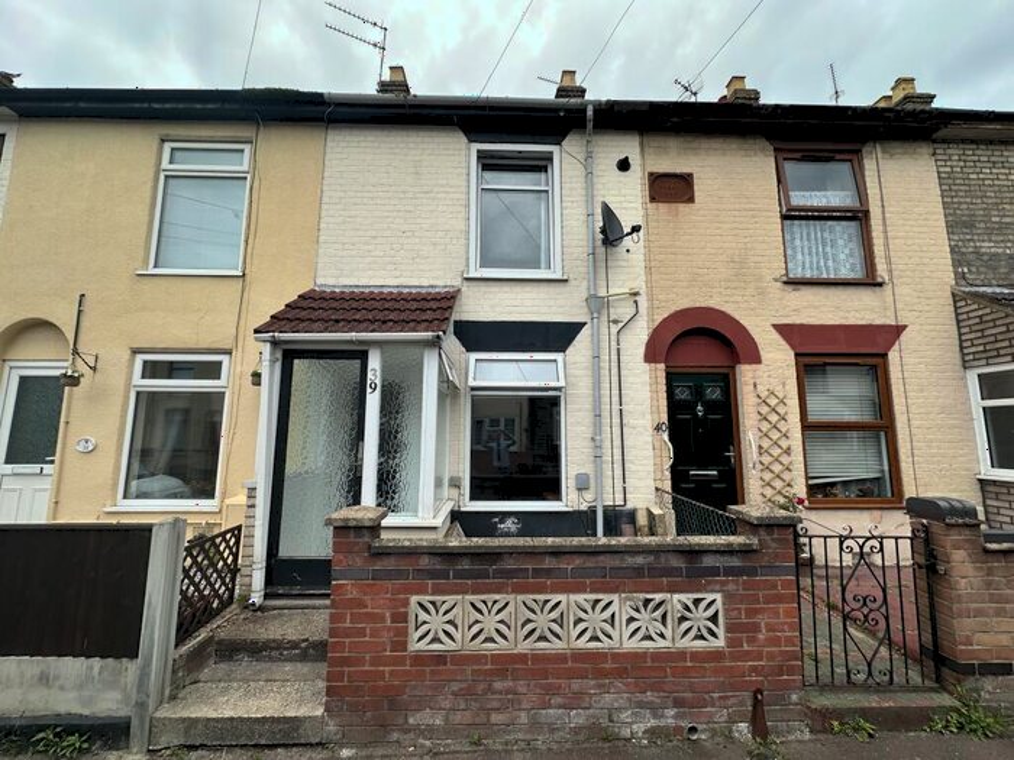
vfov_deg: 85.7
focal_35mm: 14
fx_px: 410
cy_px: 380
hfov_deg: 102.1
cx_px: 507
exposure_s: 1/643
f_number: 2.2
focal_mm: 2.22
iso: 40
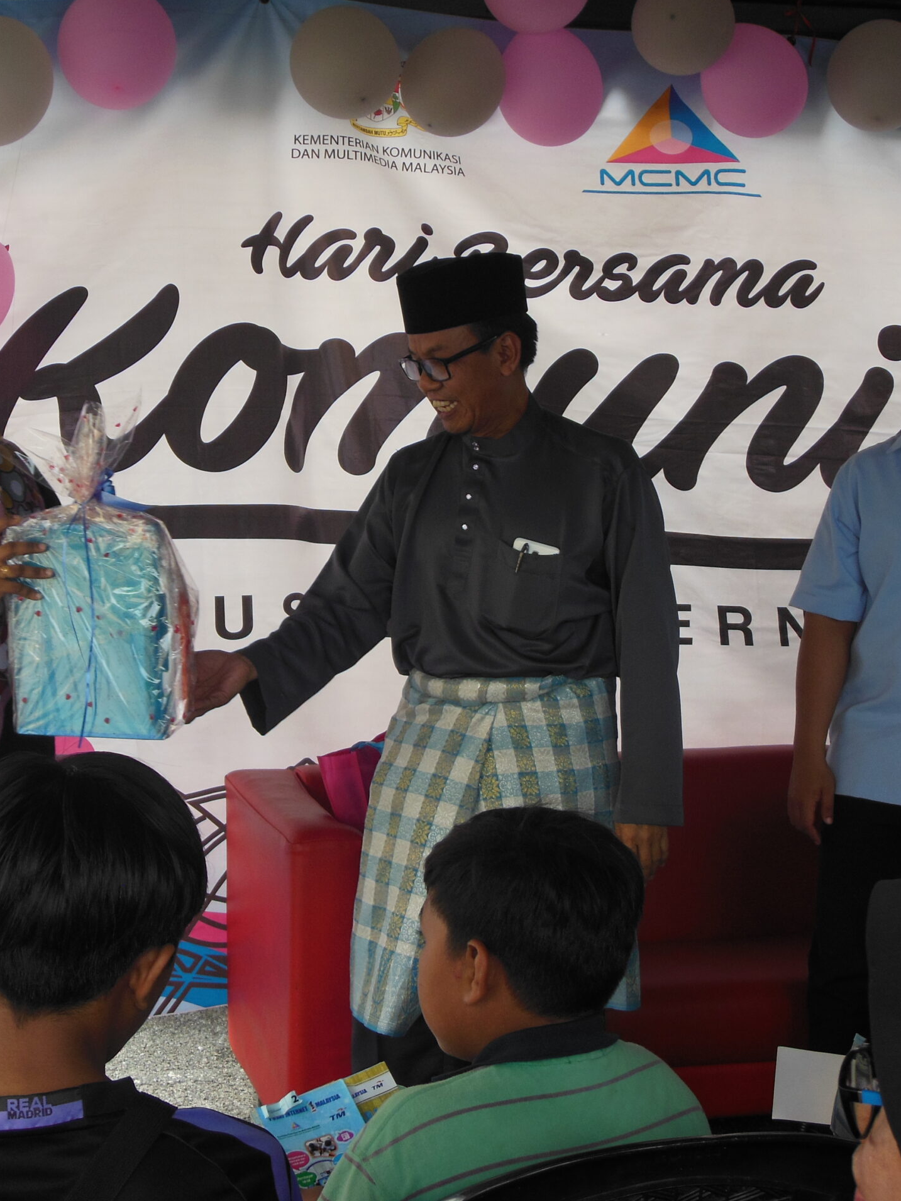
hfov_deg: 21.9
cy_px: 601
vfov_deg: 29.0
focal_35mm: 67
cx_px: 339
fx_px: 2325
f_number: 4
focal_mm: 8.9
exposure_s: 1/125
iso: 125
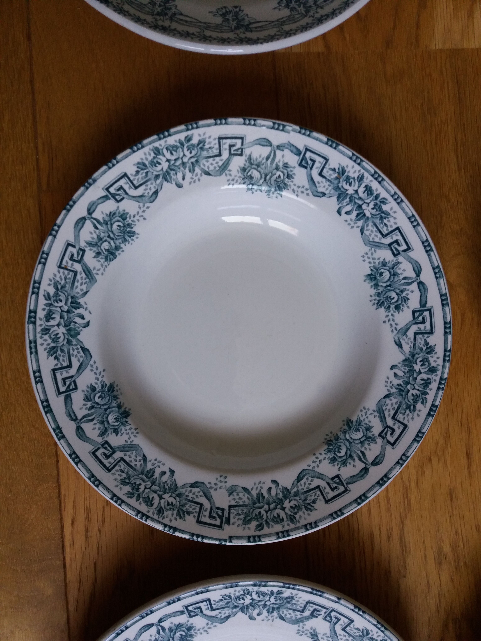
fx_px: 519
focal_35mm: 28
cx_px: 240
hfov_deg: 49.7
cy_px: 320
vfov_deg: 63.4
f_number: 1.9
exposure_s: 1/100
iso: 100
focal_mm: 3.7
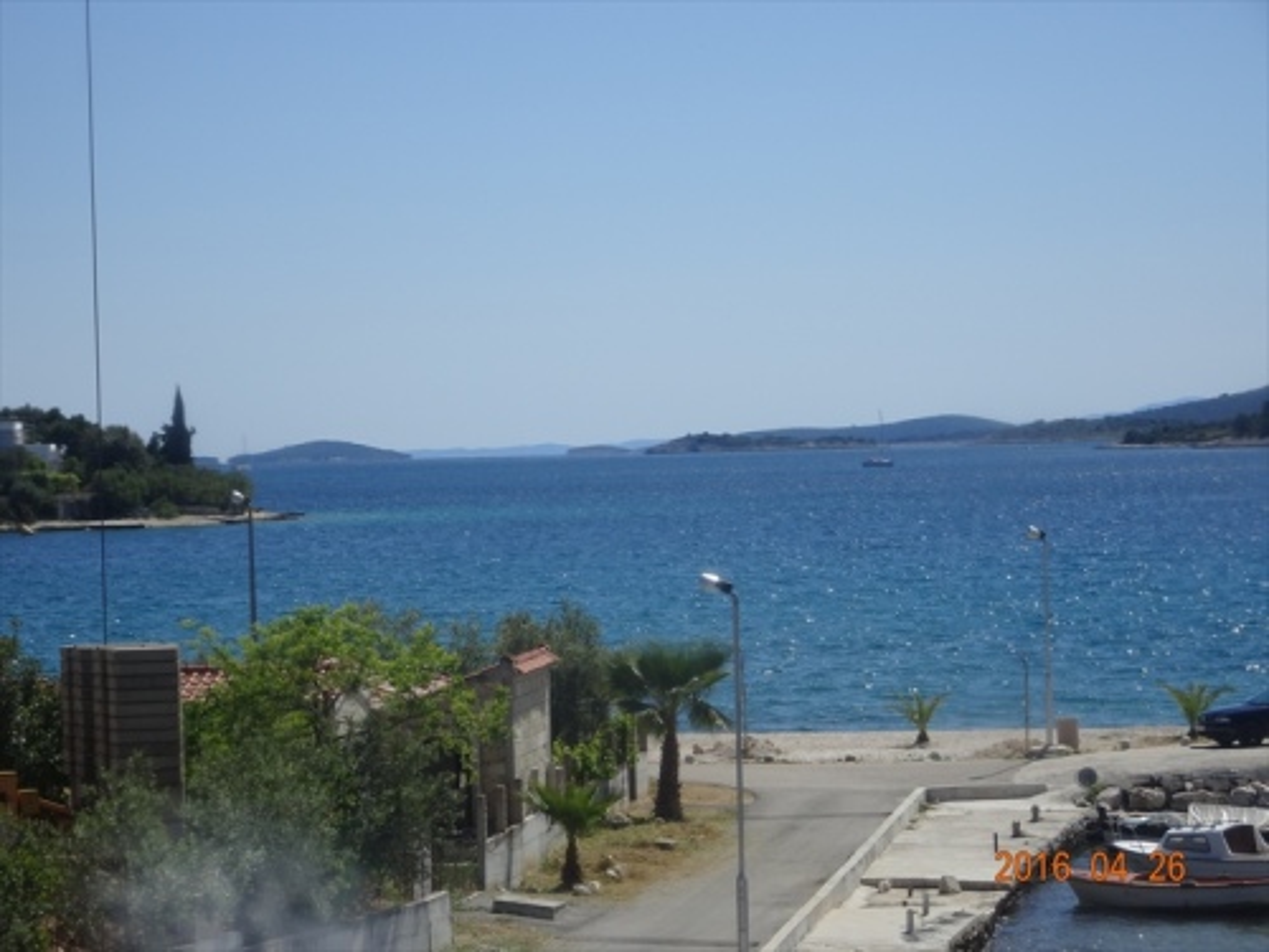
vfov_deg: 12.5
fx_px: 4362
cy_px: 476
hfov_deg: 16.6
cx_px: 634
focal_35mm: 119
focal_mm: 20.29
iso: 80
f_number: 5.6
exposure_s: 1/320
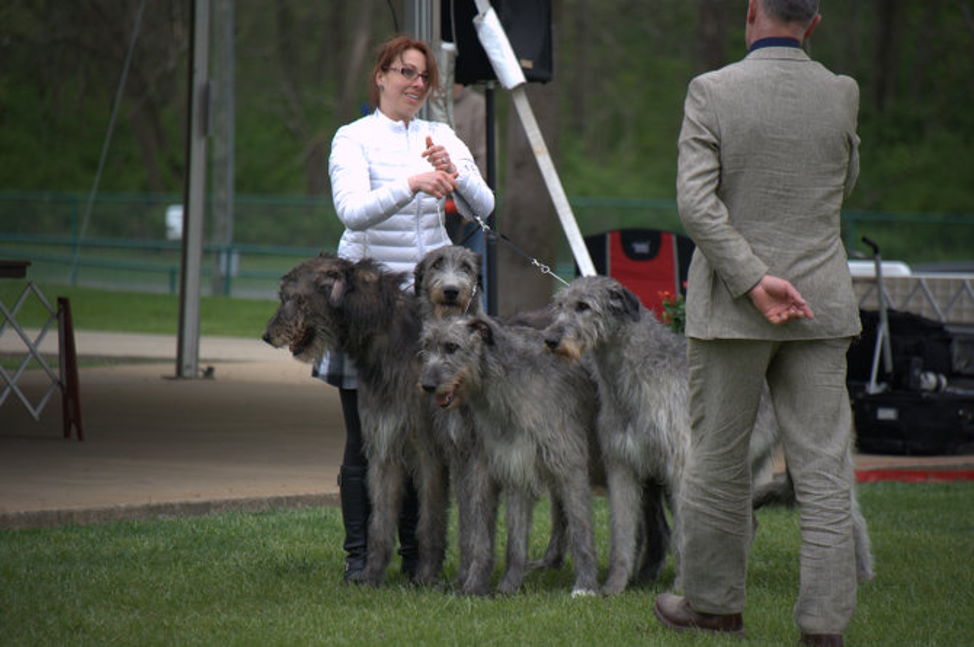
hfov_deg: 6.9
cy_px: 324
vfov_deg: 4.6
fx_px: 8107
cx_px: 487
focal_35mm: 300
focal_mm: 300
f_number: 5.6
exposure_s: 1/400
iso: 720
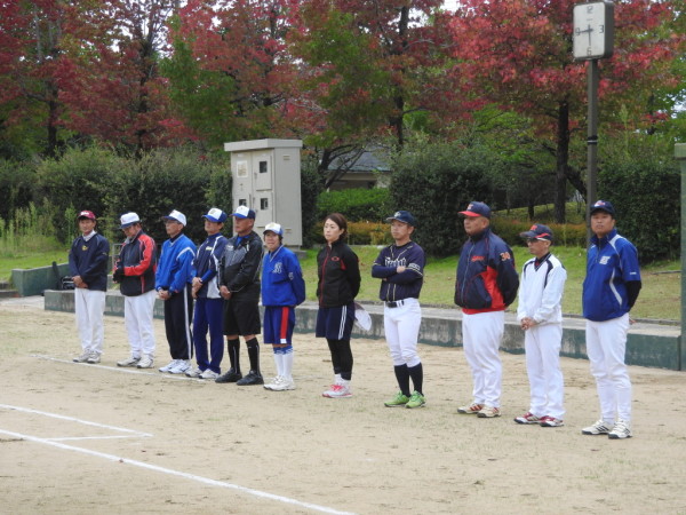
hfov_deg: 17.1
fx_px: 2279
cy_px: 258
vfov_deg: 12.9
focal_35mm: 115
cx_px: 343
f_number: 5
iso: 220
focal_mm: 20.6
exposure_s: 1/60
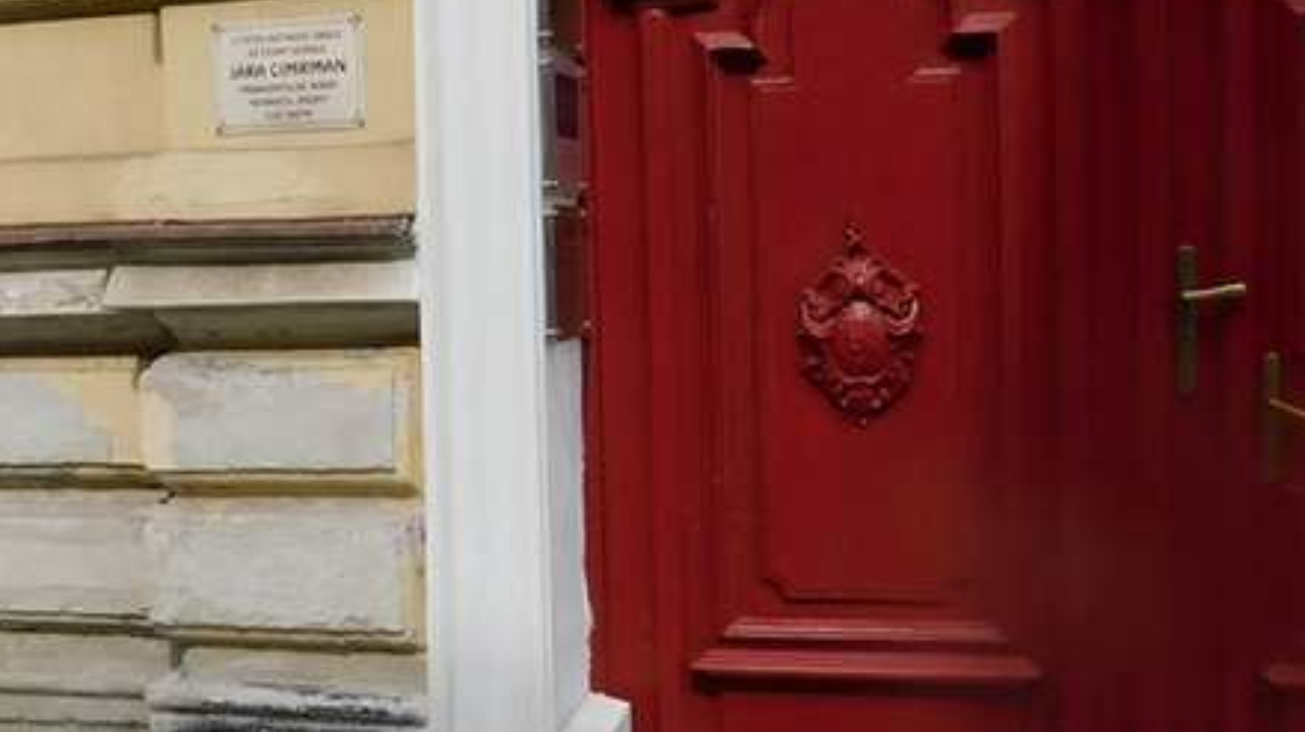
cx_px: 285
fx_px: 1971
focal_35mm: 57
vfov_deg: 21.1
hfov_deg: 35.6
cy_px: 362
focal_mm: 4
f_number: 3
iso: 125
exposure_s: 1/1250
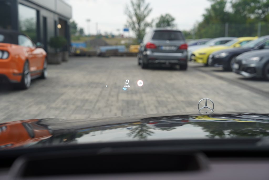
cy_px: 90
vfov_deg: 25.1
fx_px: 404
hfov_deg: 36.9
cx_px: 134
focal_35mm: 54
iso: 100
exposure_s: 1/200
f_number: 4.5
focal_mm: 54
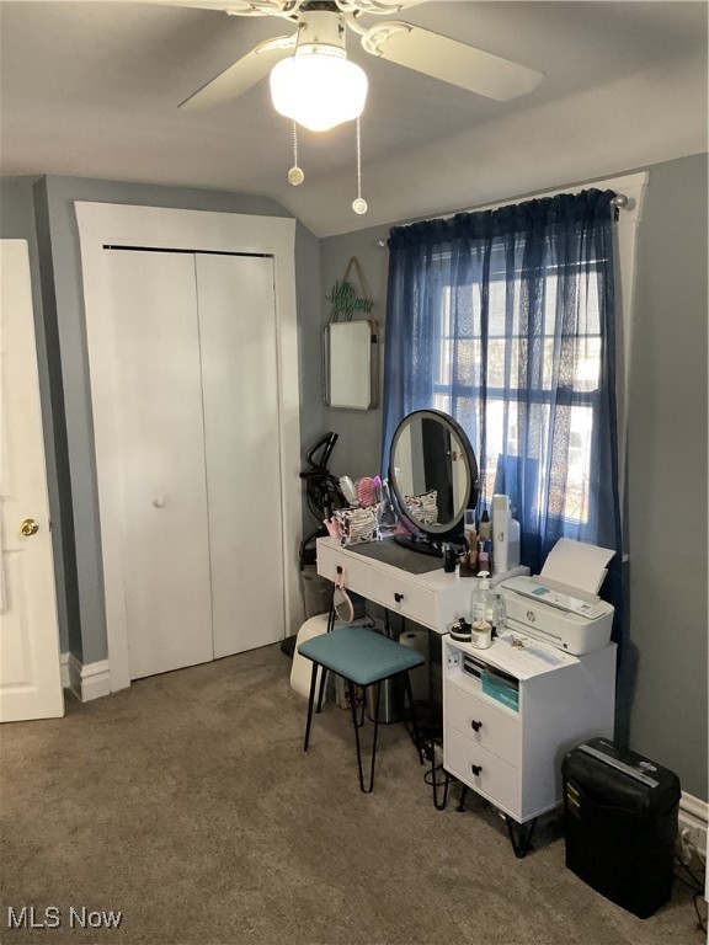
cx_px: 354
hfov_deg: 48.2
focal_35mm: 29
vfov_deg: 61.7
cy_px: 472
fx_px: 792
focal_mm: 3
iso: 200
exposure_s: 1/60
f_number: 1.8
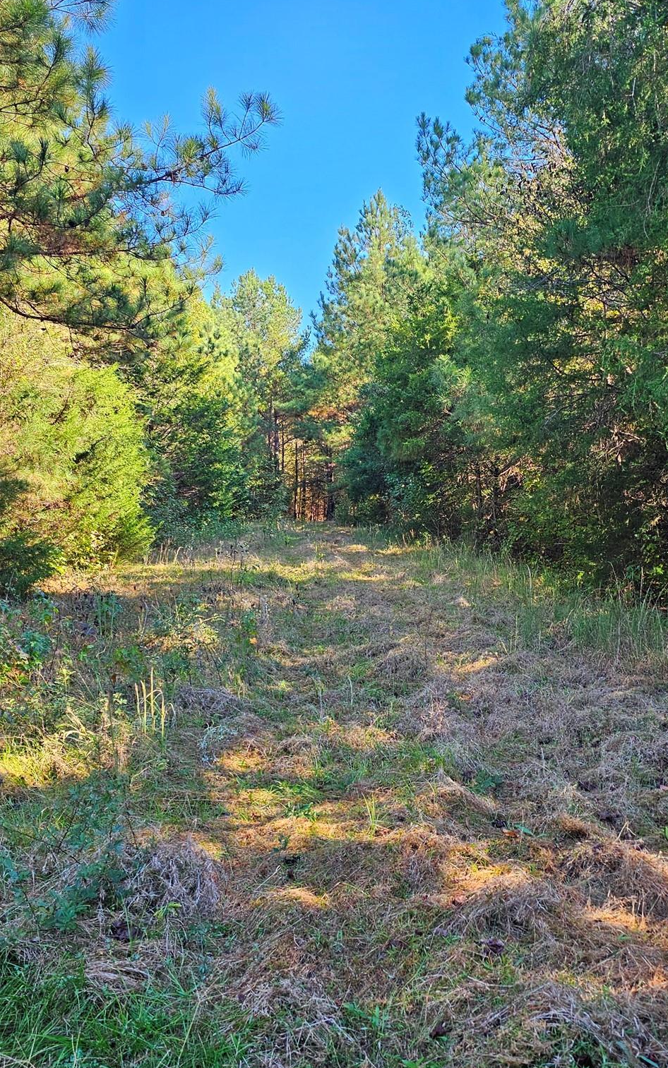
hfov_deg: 38.2
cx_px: 406
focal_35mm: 33
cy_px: 533
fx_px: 961
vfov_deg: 58.1
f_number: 1.7
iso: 40
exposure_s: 1/182
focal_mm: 6.3
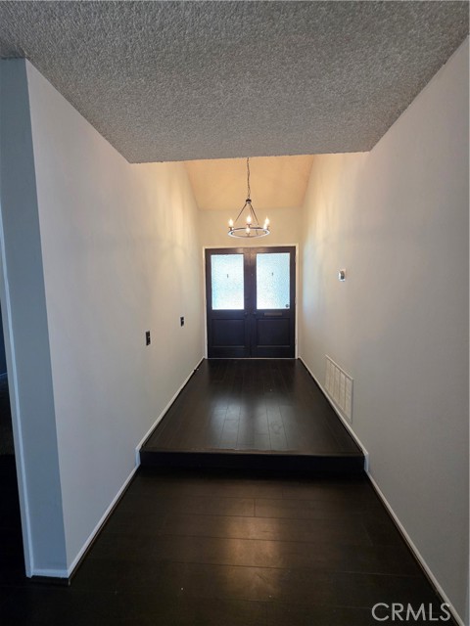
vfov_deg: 106.2
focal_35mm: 13
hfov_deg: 89.9
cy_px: 313
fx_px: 235
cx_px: 235
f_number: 1.9
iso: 250
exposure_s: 1/120
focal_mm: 2.2
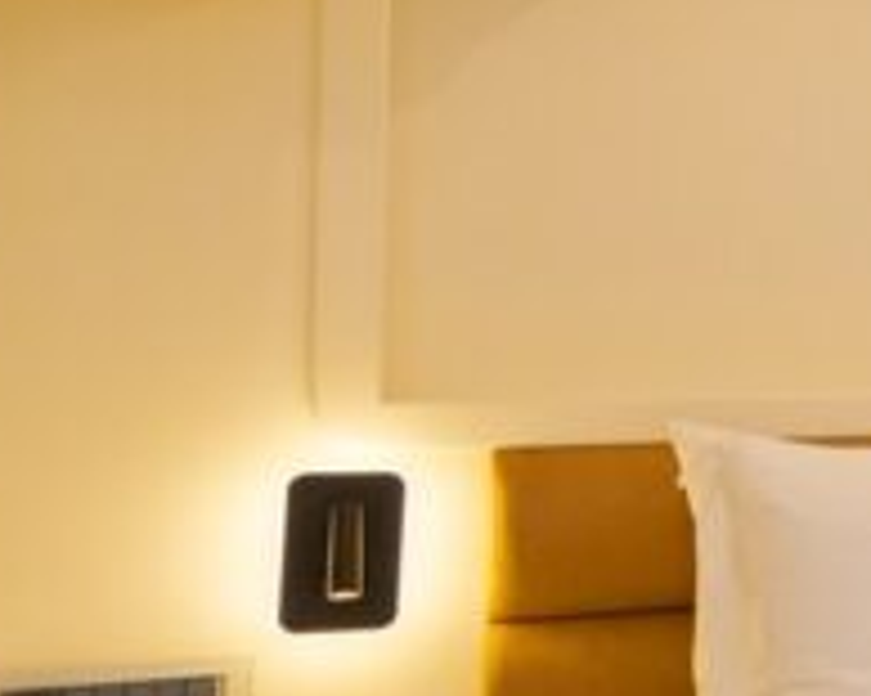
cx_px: 1807
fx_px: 1572
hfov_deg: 18.2
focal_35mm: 61
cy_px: 687
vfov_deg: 23.9
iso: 1000
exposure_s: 1/1000
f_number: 2.8
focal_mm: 14
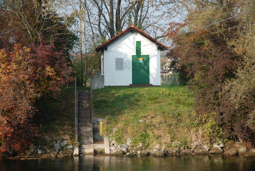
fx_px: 638
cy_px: 86
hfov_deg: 22.6
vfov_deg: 15.2
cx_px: 128
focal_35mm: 90
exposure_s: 1/400
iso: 200
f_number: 5
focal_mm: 60
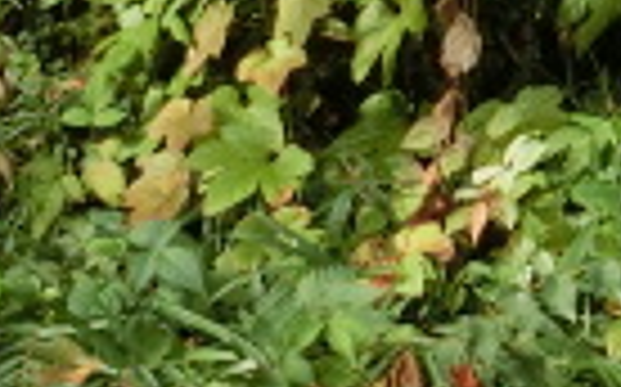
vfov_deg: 2.5
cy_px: -284
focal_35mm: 526
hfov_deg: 4.0
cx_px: 806
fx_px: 8895
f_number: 5.7
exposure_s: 1/125
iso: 100
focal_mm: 19.1
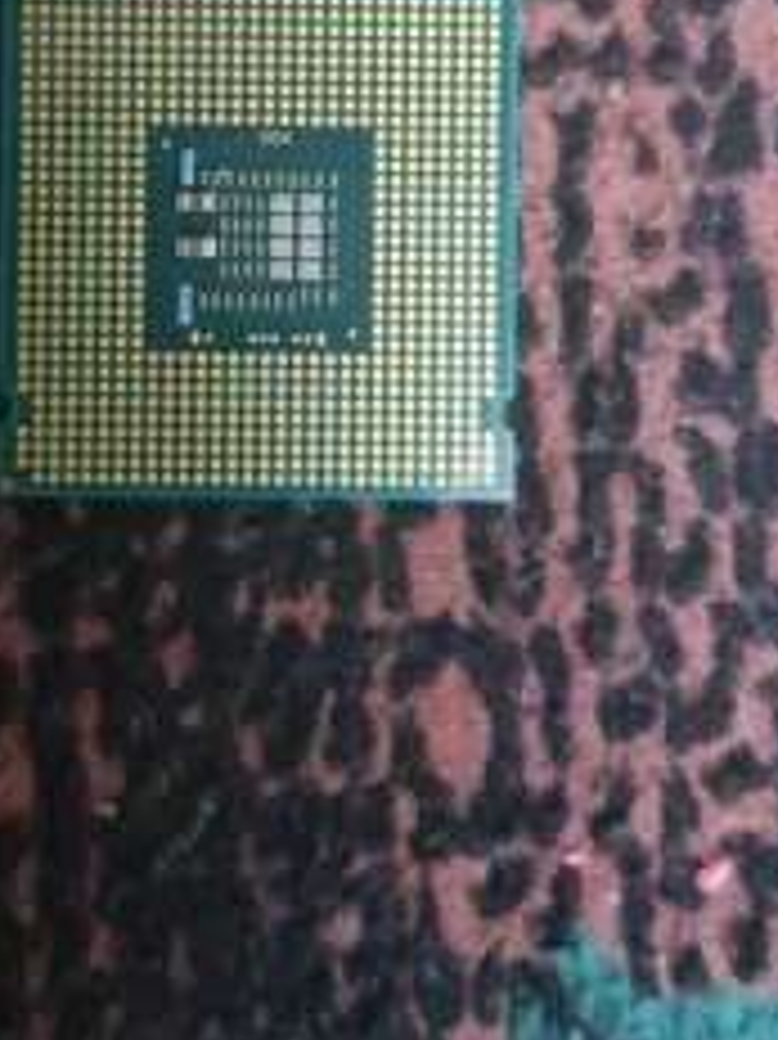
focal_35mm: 45
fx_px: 1350
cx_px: 225
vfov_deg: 40.5
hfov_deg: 31.7
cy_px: 221
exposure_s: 1/10
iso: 320
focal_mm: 4.2
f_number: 1.7
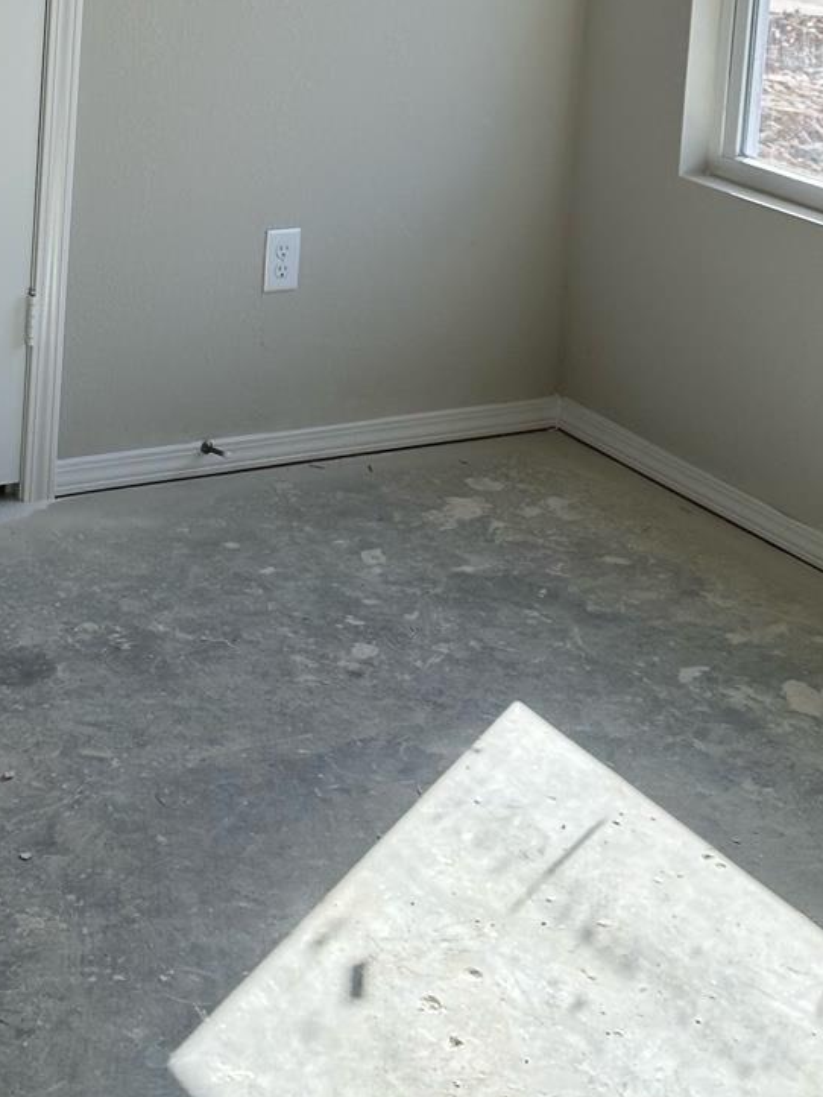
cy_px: -55
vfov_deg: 27.0
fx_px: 2123
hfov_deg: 21.7
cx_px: 161
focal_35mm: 67
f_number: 1.78
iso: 80
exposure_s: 1/779
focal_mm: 6.86
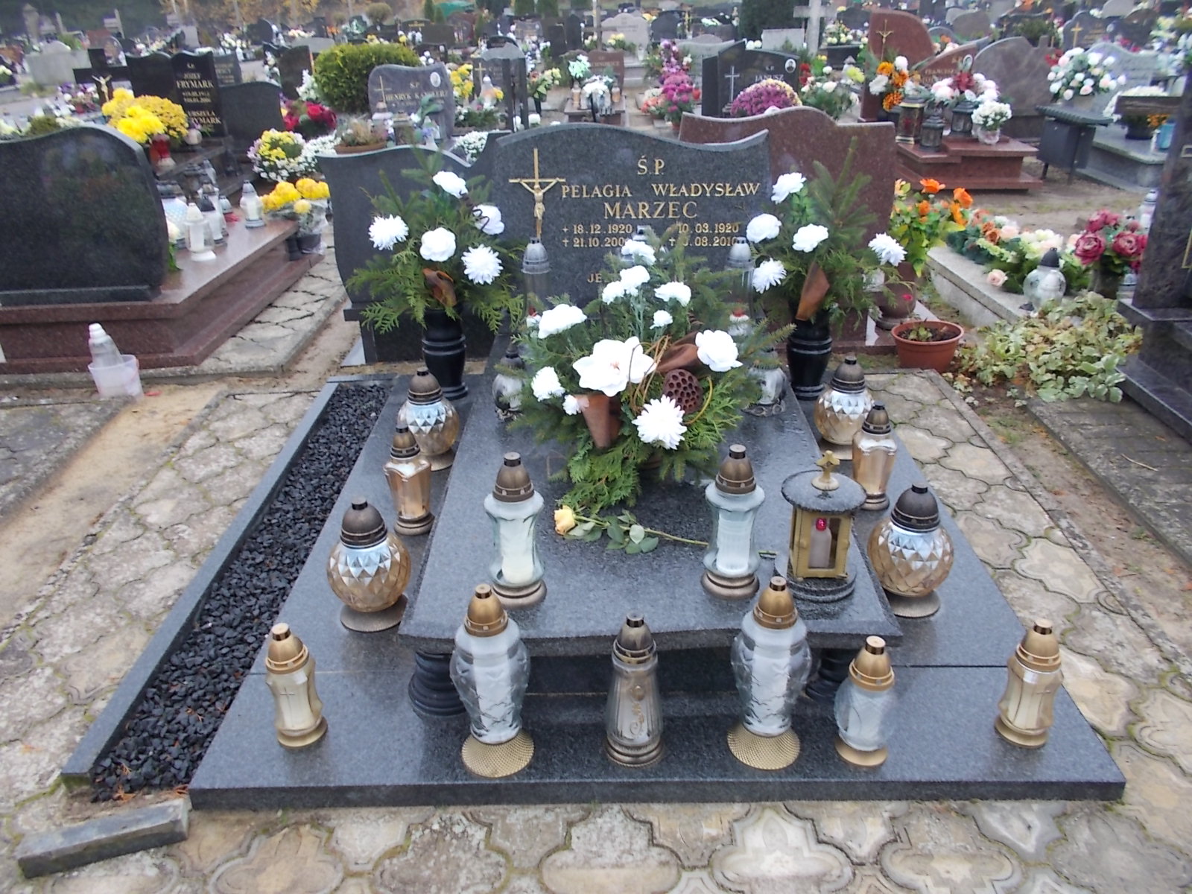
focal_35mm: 26
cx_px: 596
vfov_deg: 53.1
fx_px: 895
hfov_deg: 67.3
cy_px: 447
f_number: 3.2
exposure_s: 1/30
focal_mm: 4.6
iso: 80
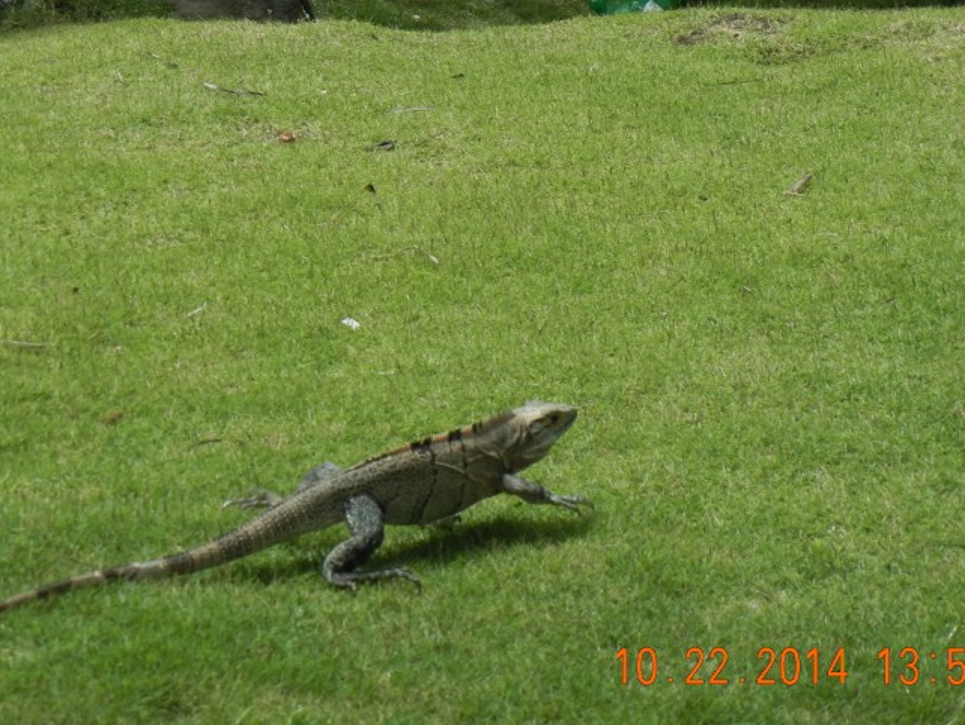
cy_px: 209
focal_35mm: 185
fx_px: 5159
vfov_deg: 8.0
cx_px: 316
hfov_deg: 10.7
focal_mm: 20.9
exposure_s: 1/261
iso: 160
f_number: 9.2
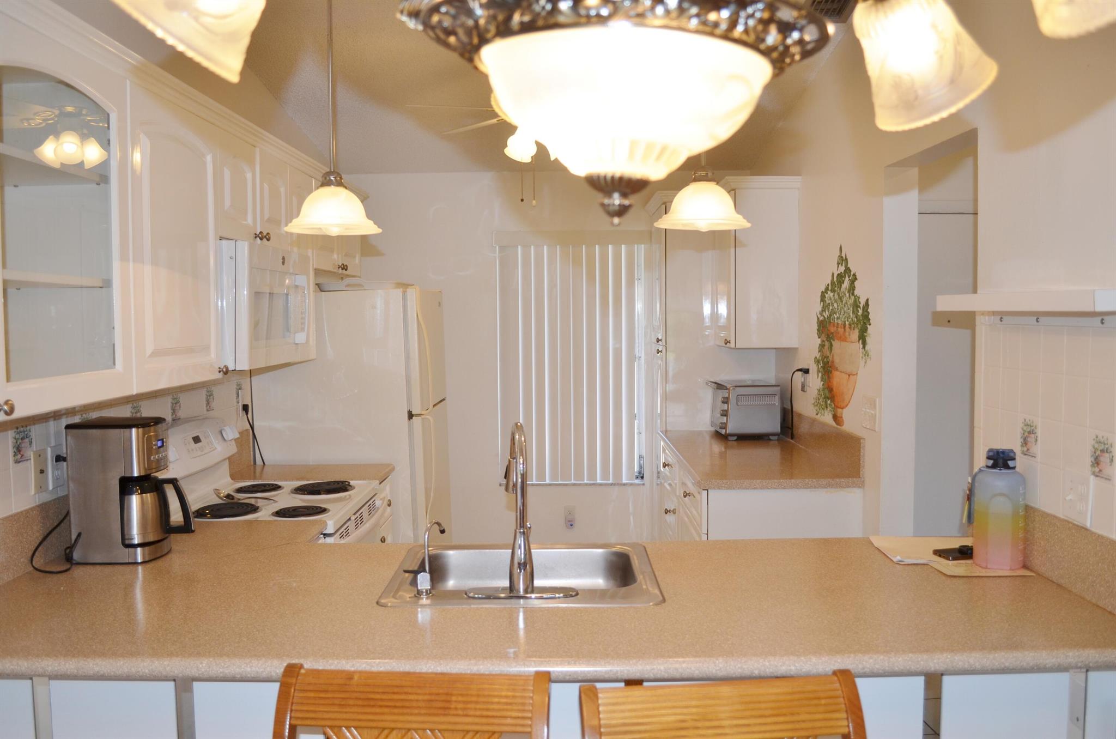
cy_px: 370
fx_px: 928
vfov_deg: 43.4
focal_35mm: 30
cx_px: 558
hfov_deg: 62.0
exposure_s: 1/200
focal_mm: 20
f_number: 3.8
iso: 200
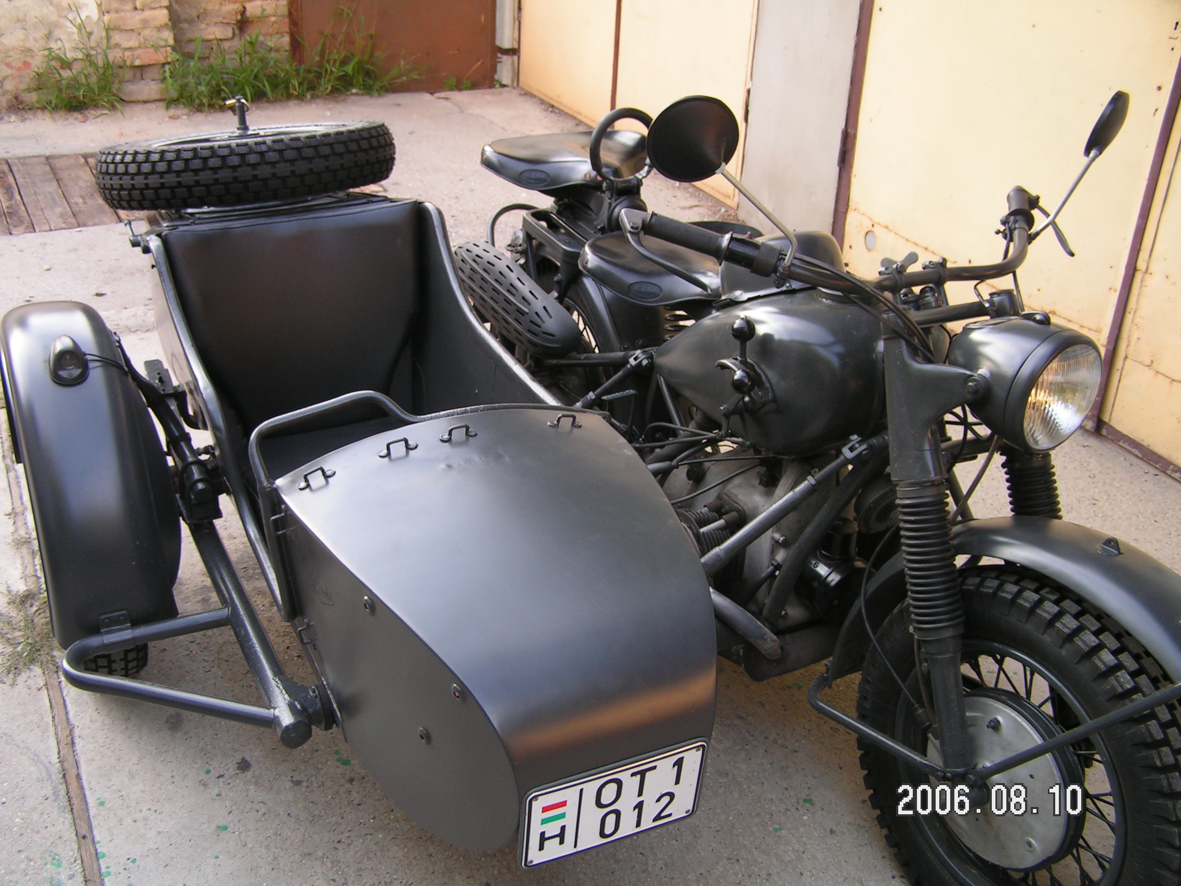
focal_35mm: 38
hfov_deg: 49.0
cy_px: 443
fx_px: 1296
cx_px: 590
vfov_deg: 37.7
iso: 50
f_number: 2.8
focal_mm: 6.3
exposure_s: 1/40
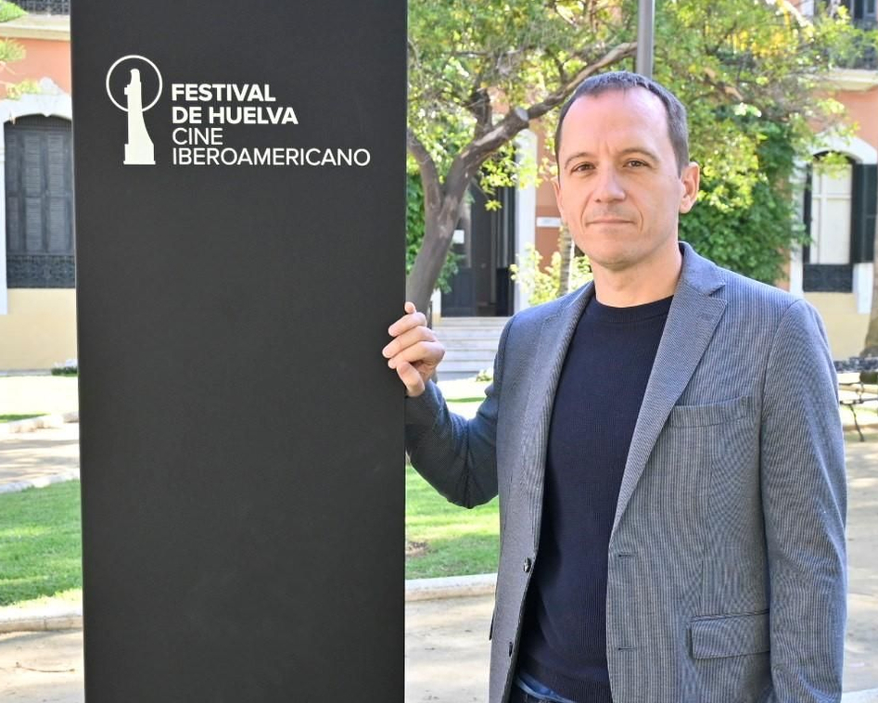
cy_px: 465
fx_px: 1700
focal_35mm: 65
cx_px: 441
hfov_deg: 29.0
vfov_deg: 23.3
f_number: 5
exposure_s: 1/320
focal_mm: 27.5
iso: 640
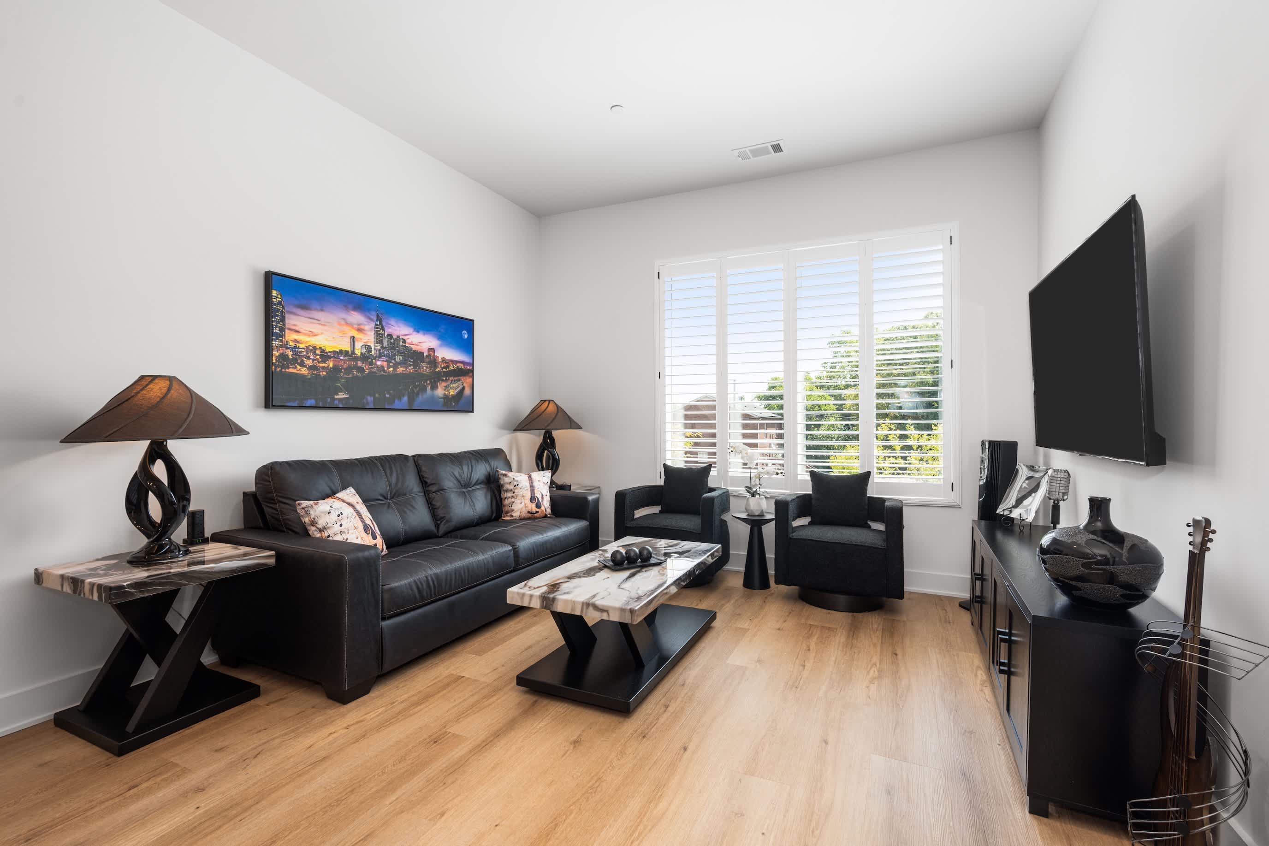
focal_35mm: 16
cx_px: 634
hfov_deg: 96.7
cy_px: 423
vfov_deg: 73.8
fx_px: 564
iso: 320
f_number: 8
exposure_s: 1/20
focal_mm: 16
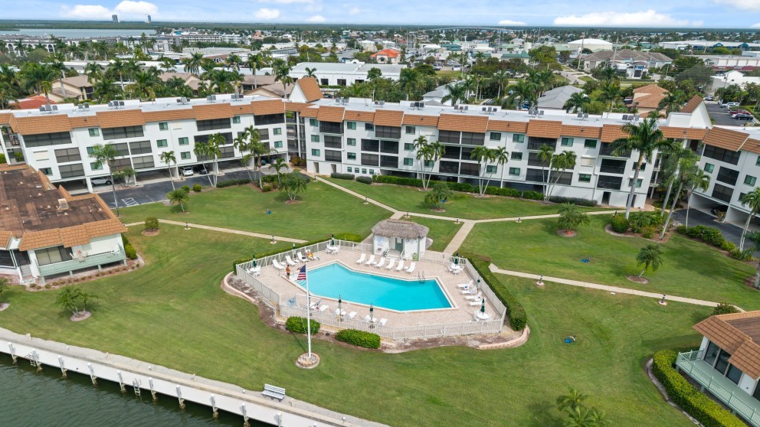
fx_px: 544
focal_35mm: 27
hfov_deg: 69.9
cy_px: 283
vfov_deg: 42.3
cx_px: 376
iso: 120
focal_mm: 8.67
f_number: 1.8
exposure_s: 1/4000
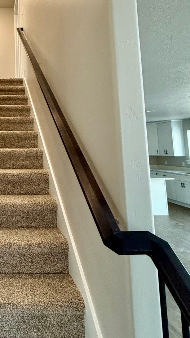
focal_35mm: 25
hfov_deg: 39.7
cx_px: -6
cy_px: 128
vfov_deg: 72.9
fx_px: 224
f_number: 2.2
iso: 320
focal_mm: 2.22
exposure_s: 1/60
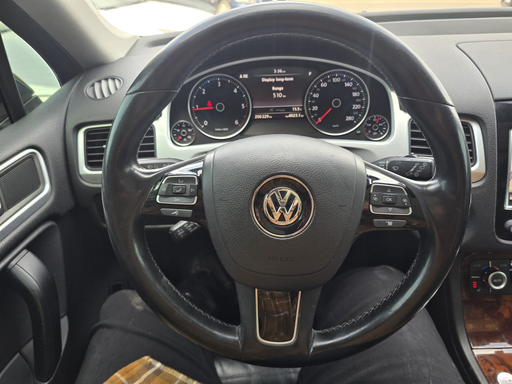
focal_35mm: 23
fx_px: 340
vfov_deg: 58.9
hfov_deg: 73.9
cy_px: 192
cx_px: 256
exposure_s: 1/180
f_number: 1.7
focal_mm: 6.3
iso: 64
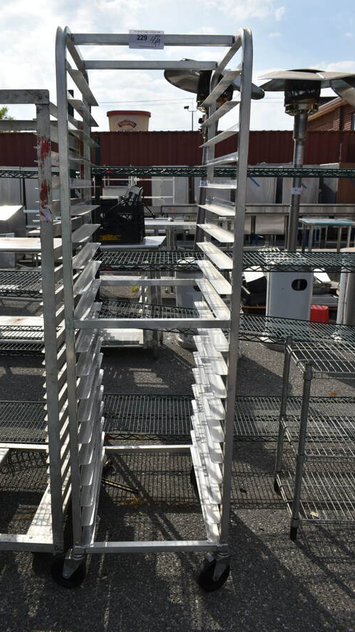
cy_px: 310
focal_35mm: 29
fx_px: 485
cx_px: 155
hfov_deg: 40.1
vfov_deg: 66.1
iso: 100
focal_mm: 18
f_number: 8
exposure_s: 1/400
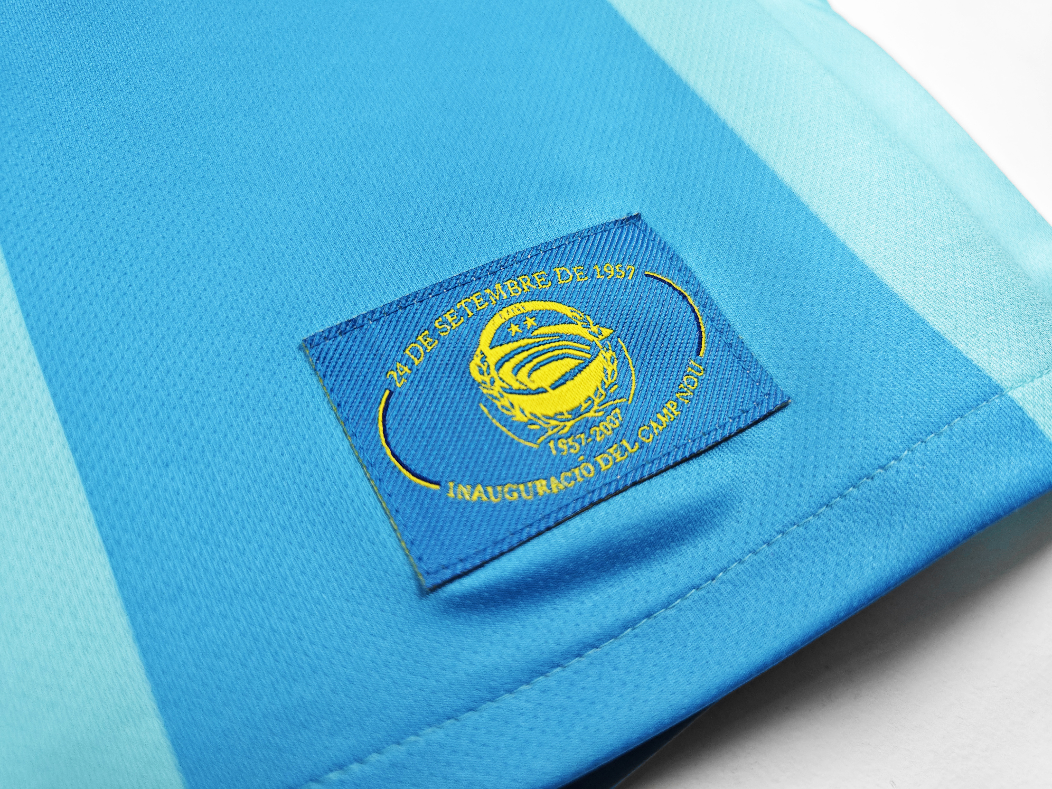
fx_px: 699
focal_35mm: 23
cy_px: 394
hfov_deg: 73.9
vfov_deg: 58.9
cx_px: 526
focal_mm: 8.67
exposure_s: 1/1138
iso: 72
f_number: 1.75
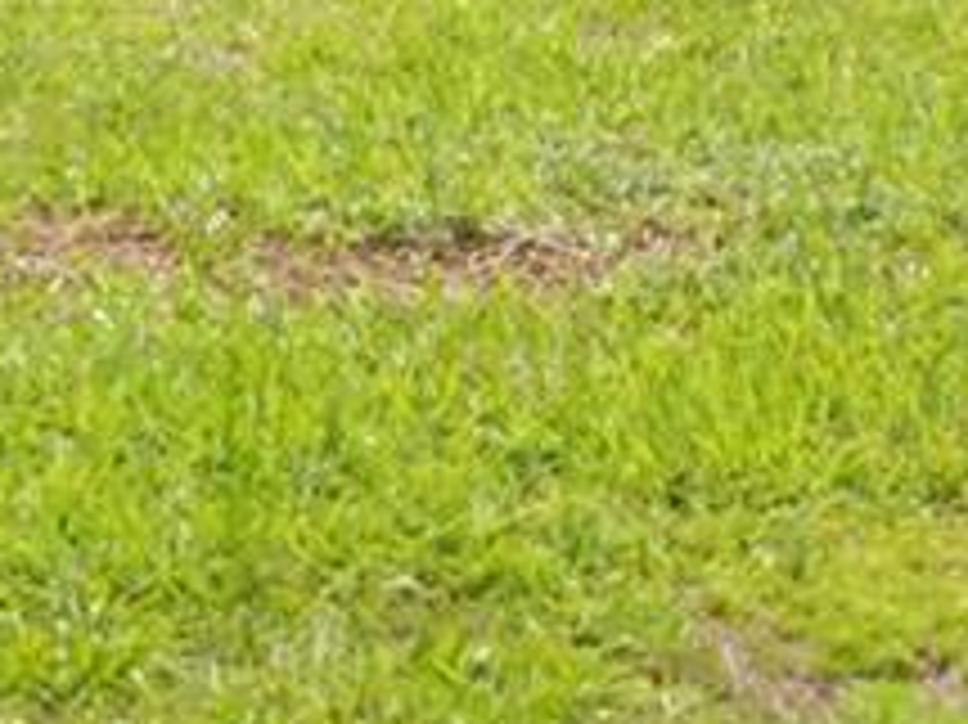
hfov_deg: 9.6
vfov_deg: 7.3
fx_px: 5590
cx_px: -504
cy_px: -229
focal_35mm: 200
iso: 64
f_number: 3.5
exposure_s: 1/800
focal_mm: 28
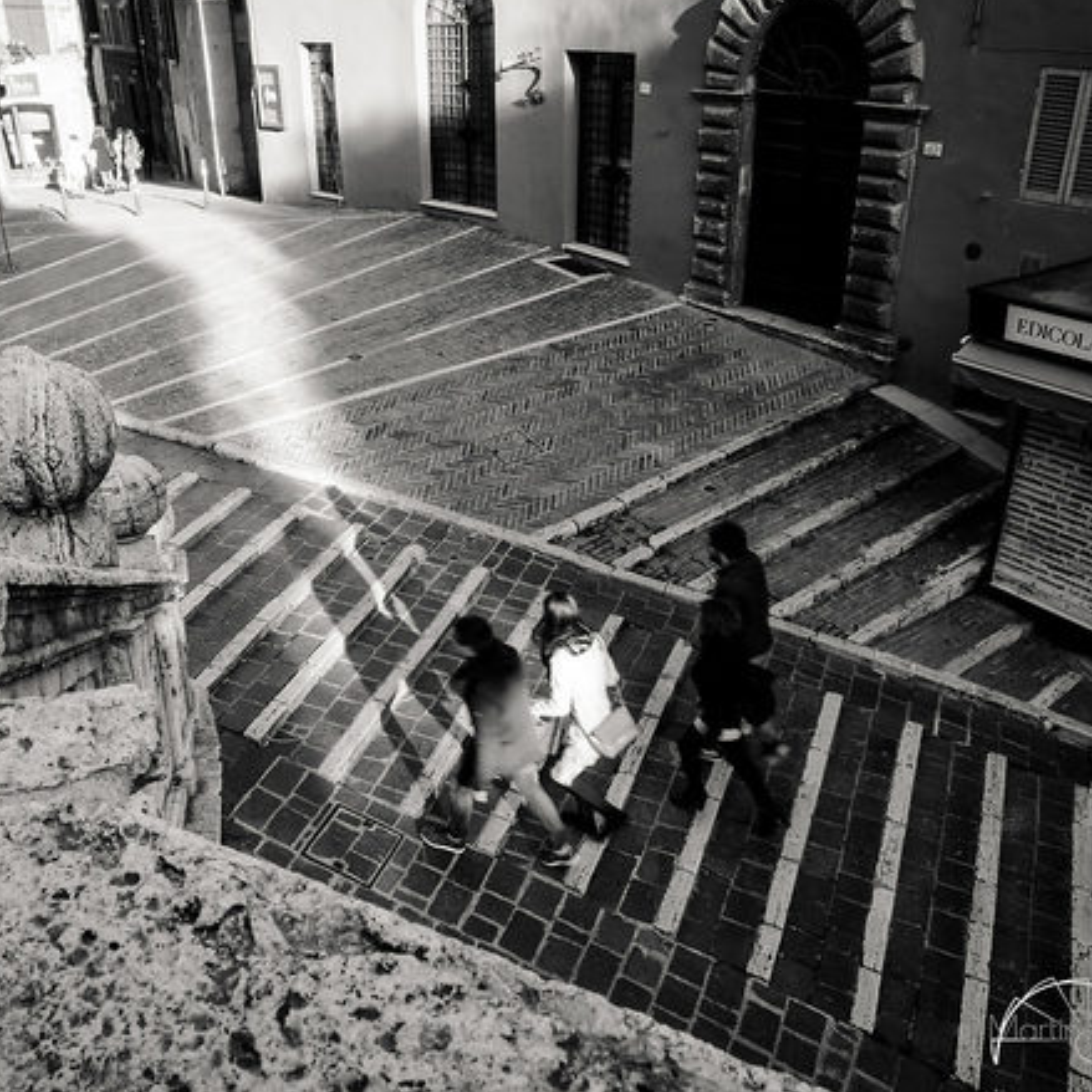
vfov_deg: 55.6
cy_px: 545
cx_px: 413
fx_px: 1035
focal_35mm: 29
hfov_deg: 55.0
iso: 200
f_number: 11
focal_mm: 12
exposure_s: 1/30
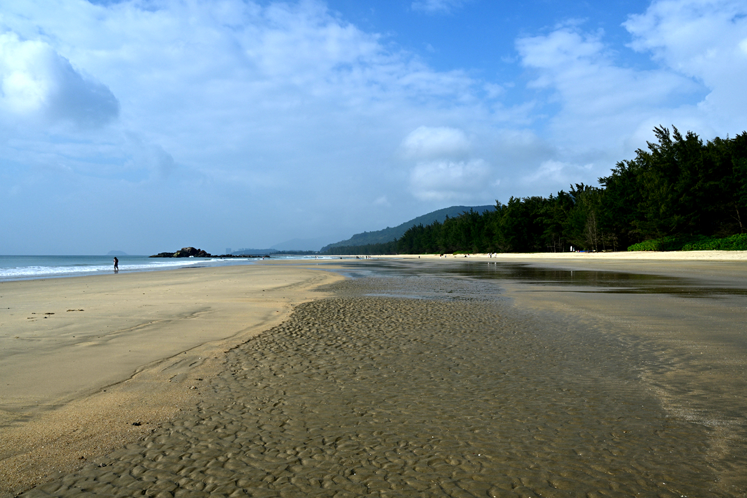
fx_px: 529
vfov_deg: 50.4
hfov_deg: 70.4
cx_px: 374
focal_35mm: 26
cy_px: 249
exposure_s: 1/8
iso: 80
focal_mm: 25.5
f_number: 10
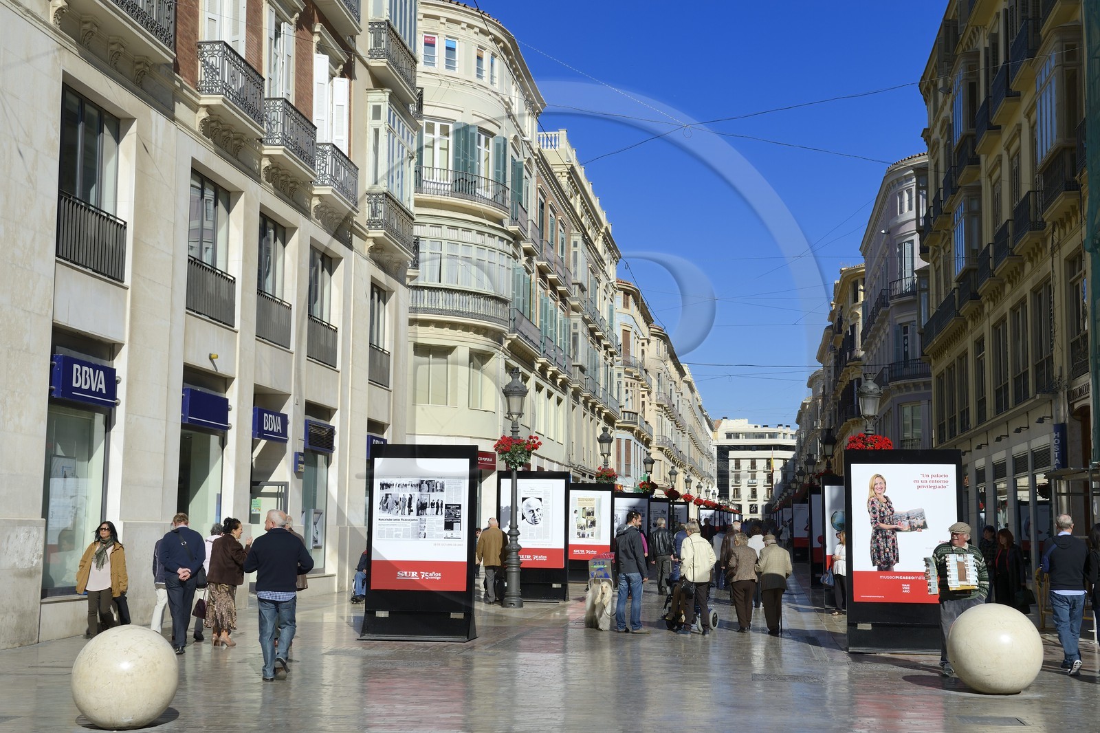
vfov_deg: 29.9
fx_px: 1375
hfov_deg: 43.6
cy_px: 366
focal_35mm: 45
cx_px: 550
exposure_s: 1/250
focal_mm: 45
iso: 100
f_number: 10
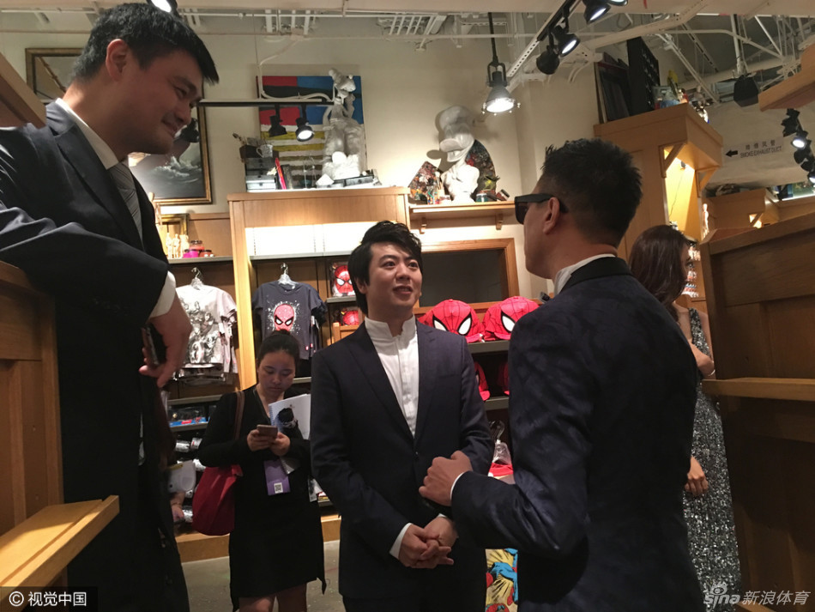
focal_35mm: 29
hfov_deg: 61.6
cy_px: 306
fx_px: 683
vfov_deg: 48.2
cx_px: 408
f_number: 2.2
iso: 125
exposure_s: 1/8
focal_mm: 4.15
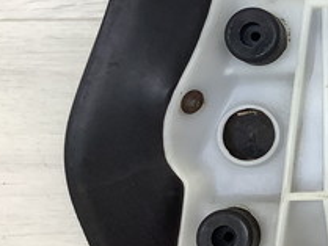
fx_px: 844
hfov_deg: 19.7
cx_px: 460
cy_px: 89
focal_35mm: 89
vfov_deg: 16.6
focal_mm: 3.3
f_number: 2.4
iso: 64
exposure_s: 1/120
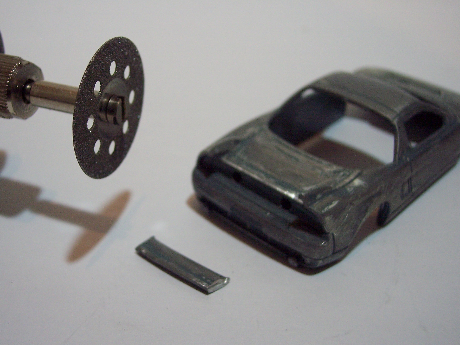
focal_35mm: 48
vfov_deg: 30.3
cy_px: 166
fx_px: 638
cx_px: 187
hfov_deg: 39.5
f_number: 3.4
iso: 200
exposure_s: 1/15
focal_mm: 8
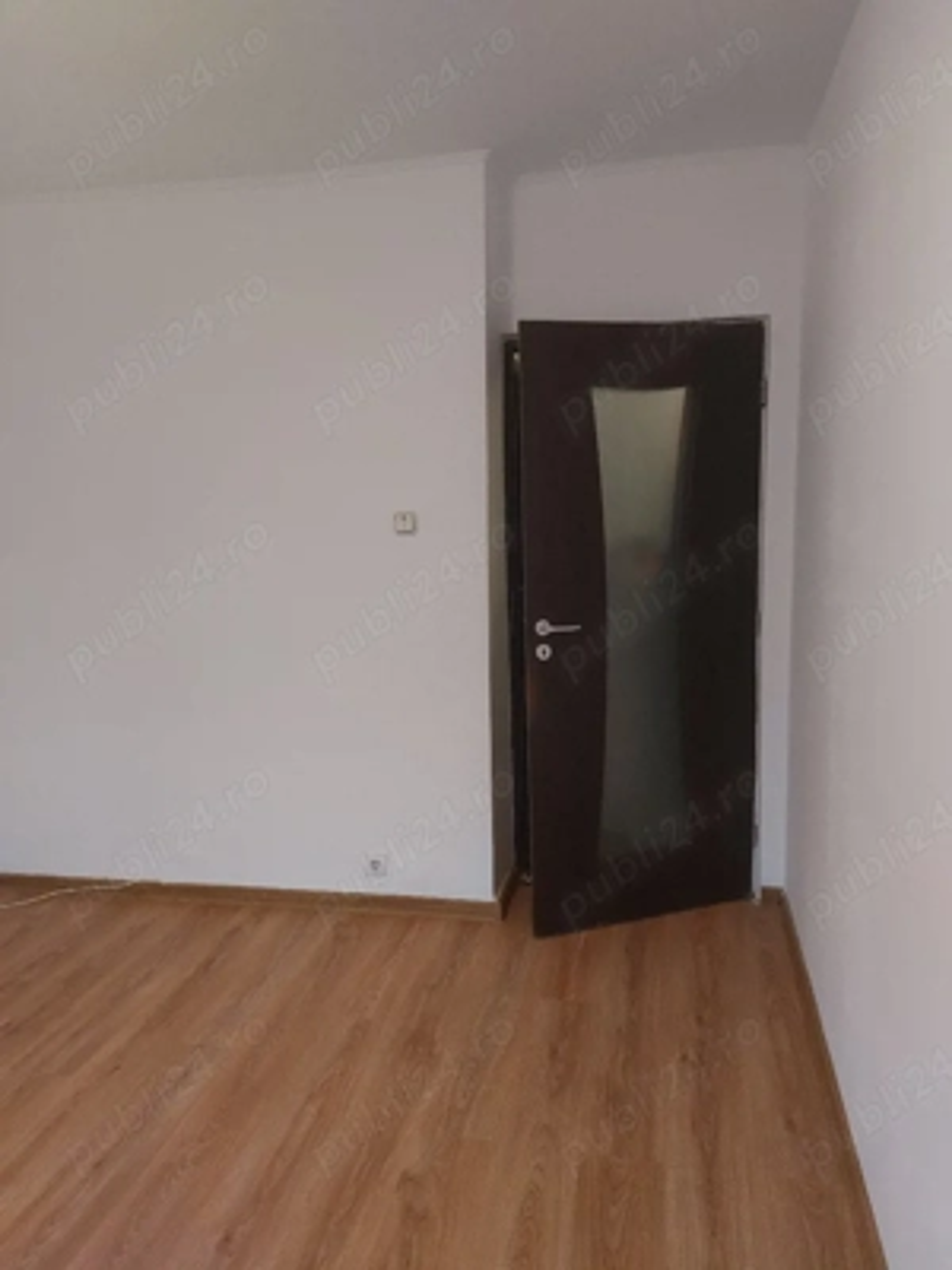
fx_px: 917
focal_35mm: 25
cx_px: 476
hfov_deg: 54.9
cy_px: 635
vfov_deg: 69.4
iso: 400
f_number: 1.8
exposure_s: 1/50
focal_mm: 5.23
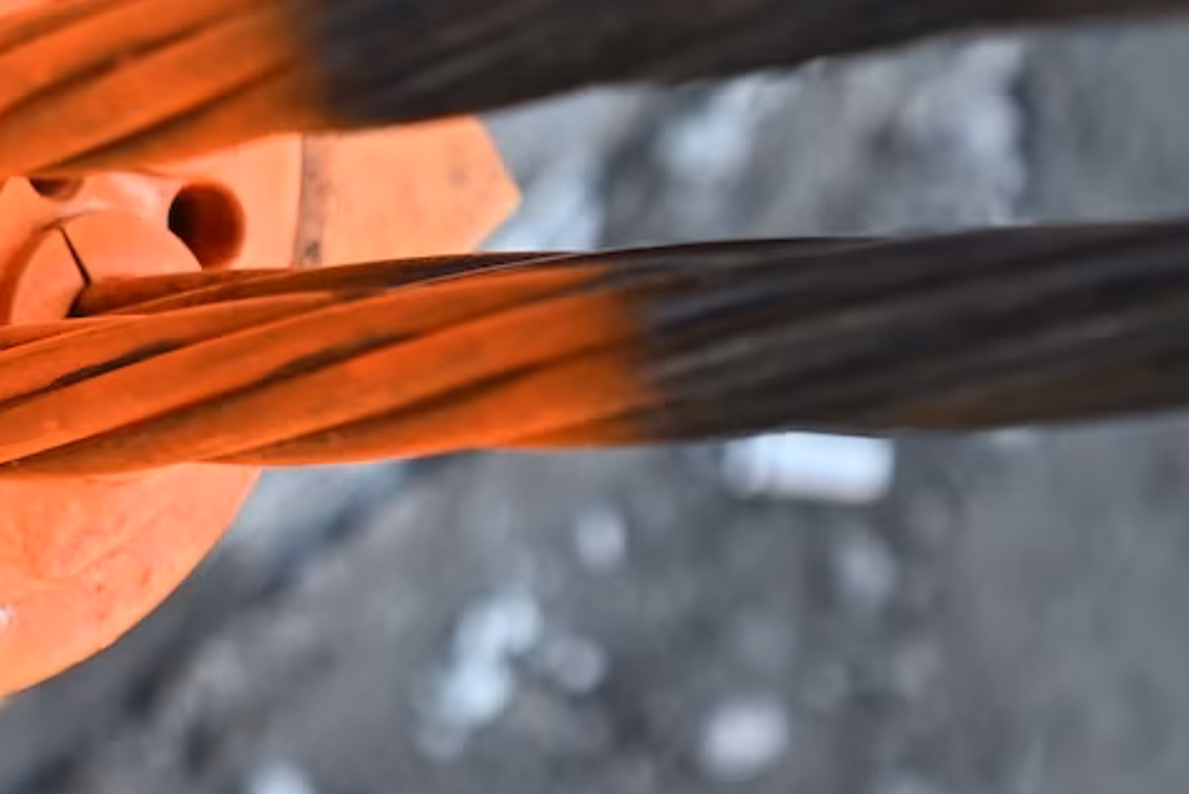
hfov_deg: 16.1
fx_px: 4030
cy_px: 418
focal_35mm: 122
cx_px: -222
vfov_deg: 11.2
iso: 280
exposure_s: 1/250
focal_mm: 30
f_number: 4
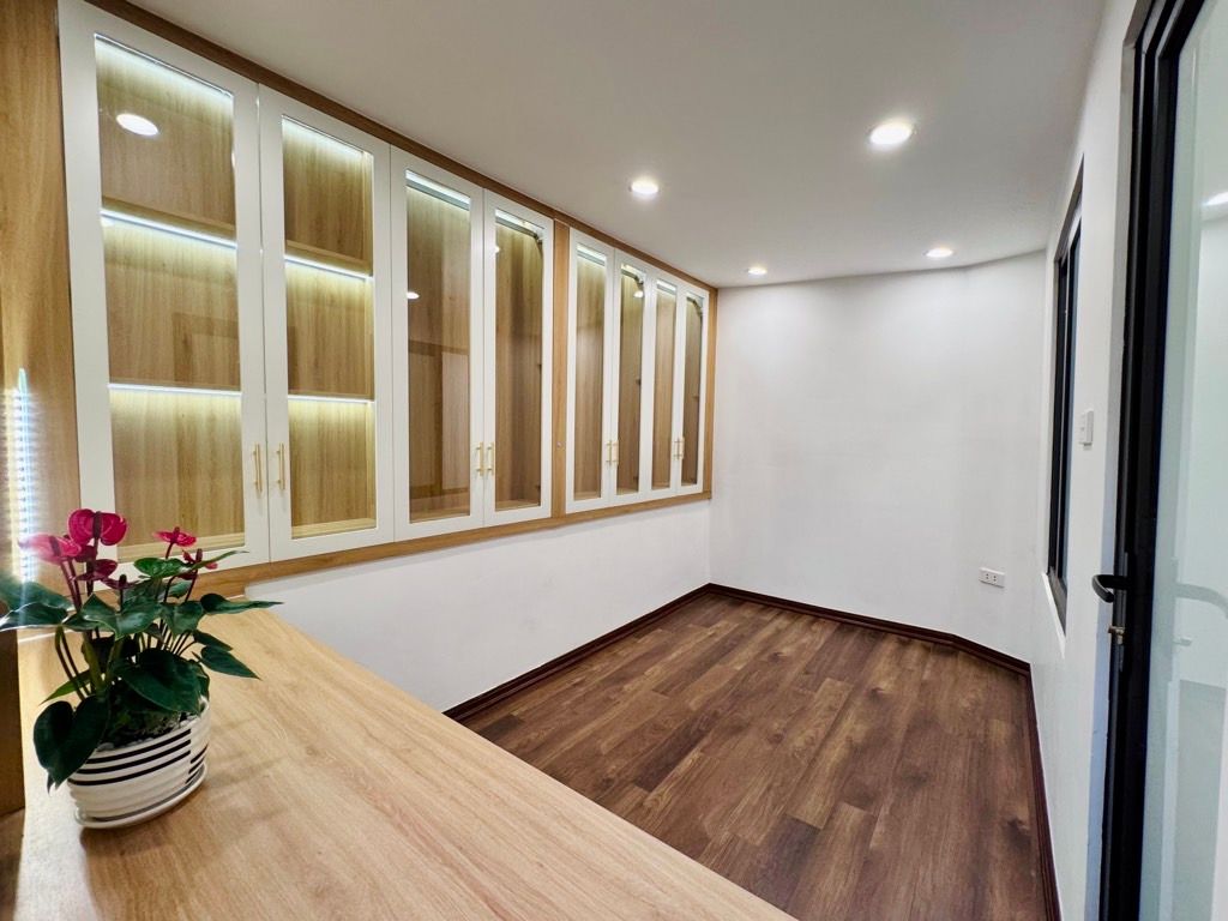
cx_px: 614
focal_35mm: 14
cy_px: 460
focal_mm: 2.22
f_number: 2.2
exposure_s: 1/100
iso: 200
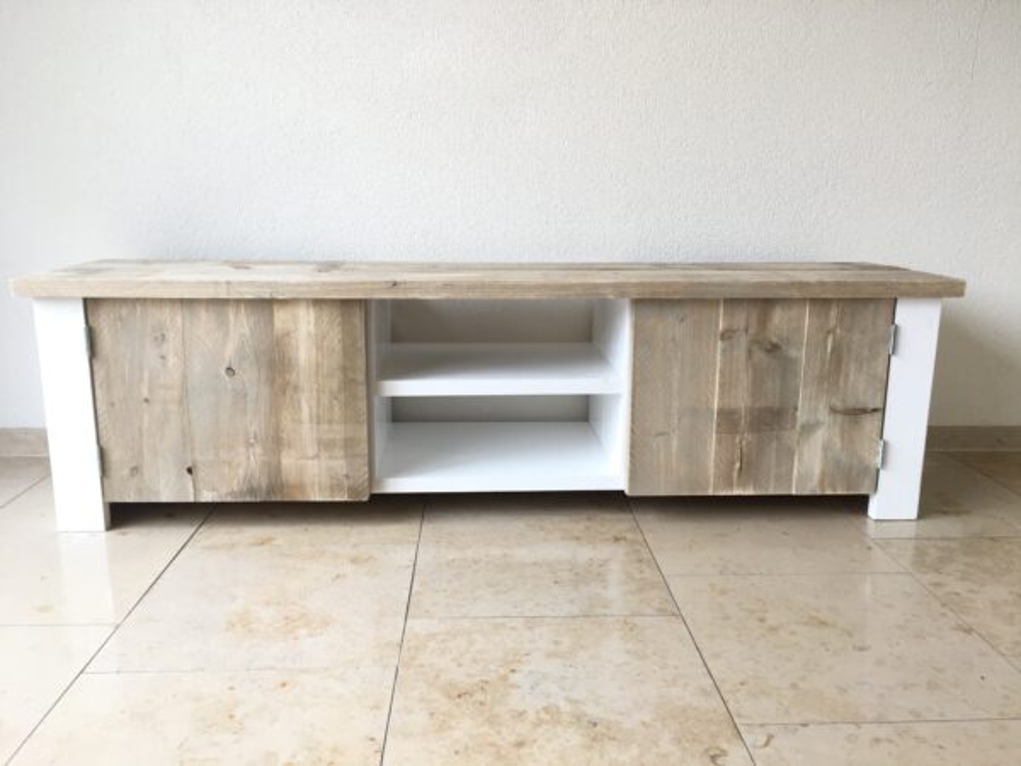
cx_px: 510
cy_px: 383
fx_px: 855
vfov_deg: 48.2
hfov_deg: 61.7
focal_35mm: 29
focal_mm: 4.15
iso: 32
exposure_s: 1/50
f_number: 2.2
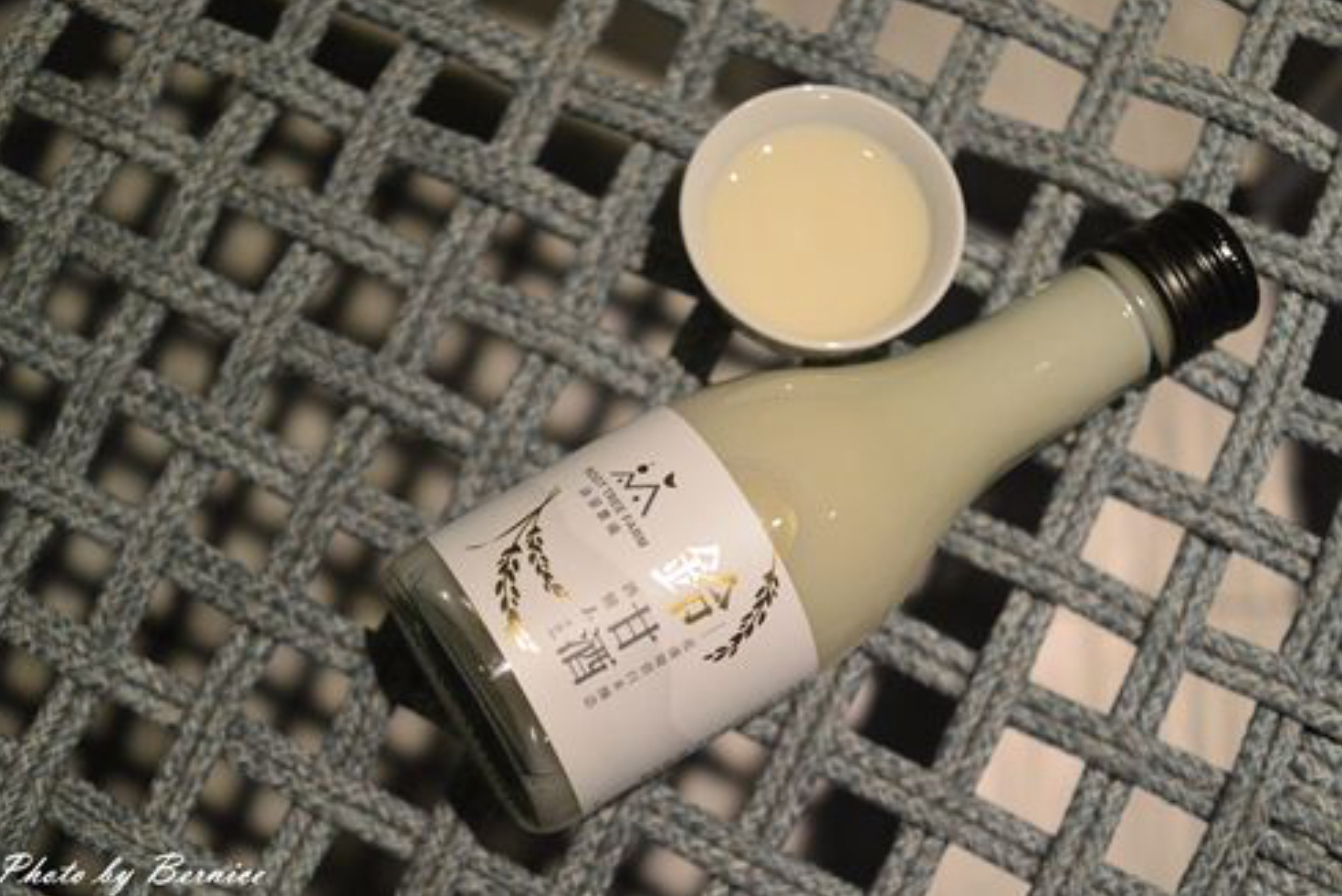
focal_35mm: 50
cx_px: 668
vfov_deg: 27.0
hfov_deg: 39.6
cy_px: 445
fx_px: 1864
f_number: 1.8
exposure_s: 1/125
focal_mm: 18.5
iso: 560
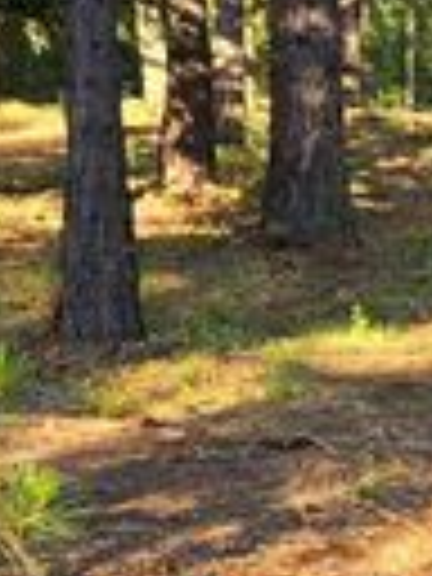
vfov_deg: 16.3
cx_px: 958
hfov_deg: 10.9
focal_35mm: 120
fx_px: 1997
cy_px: 488
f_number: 1.8
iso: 40
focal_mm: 5.4
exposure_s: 1/180
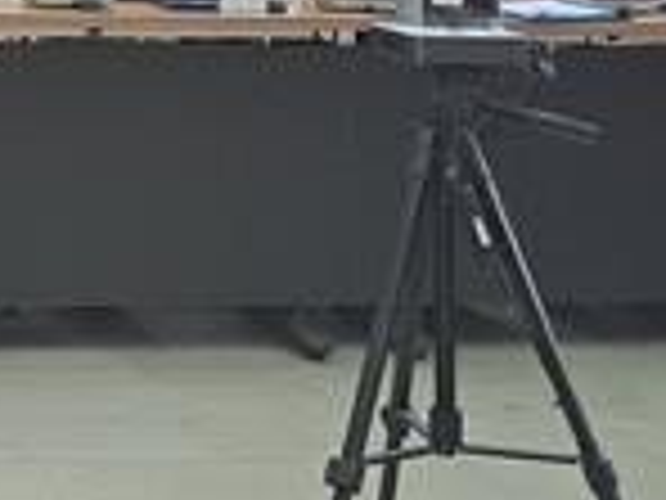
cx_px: -180
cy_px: -342
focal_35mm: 135
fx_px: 2597
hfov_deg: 14.1
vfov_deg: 10.5
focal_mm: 4.65
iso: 125
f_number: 1.8
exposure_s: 1/50
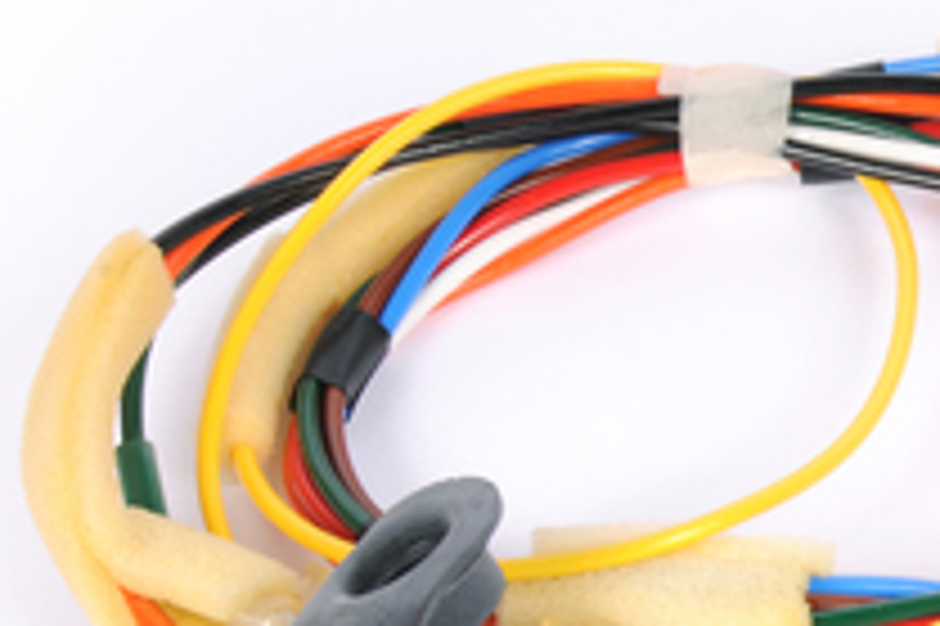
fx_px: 5035
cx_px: 1304
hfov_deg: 10.4
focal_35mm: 193
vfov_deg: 7.1
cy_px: 538
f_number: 25
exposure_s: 1/200
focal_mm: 42
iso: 320
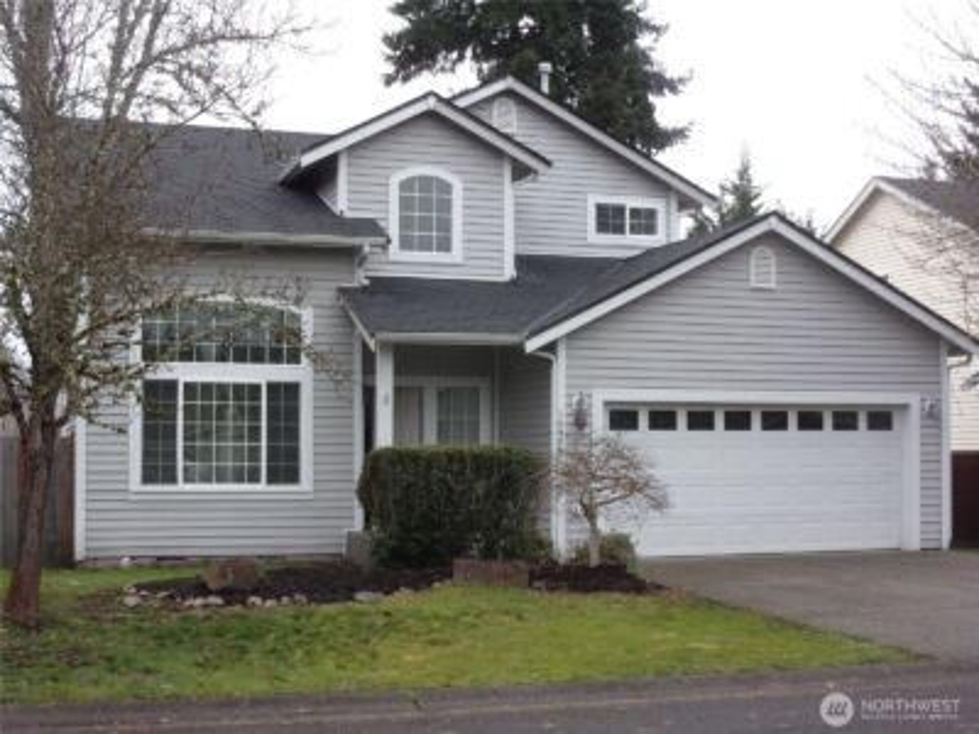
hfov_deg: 36.2
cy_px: 367
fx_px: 1499
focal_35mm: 53
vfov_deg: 27.5
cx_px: 490
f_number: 4.9
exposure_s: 1/320
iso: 200
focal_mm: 9.5
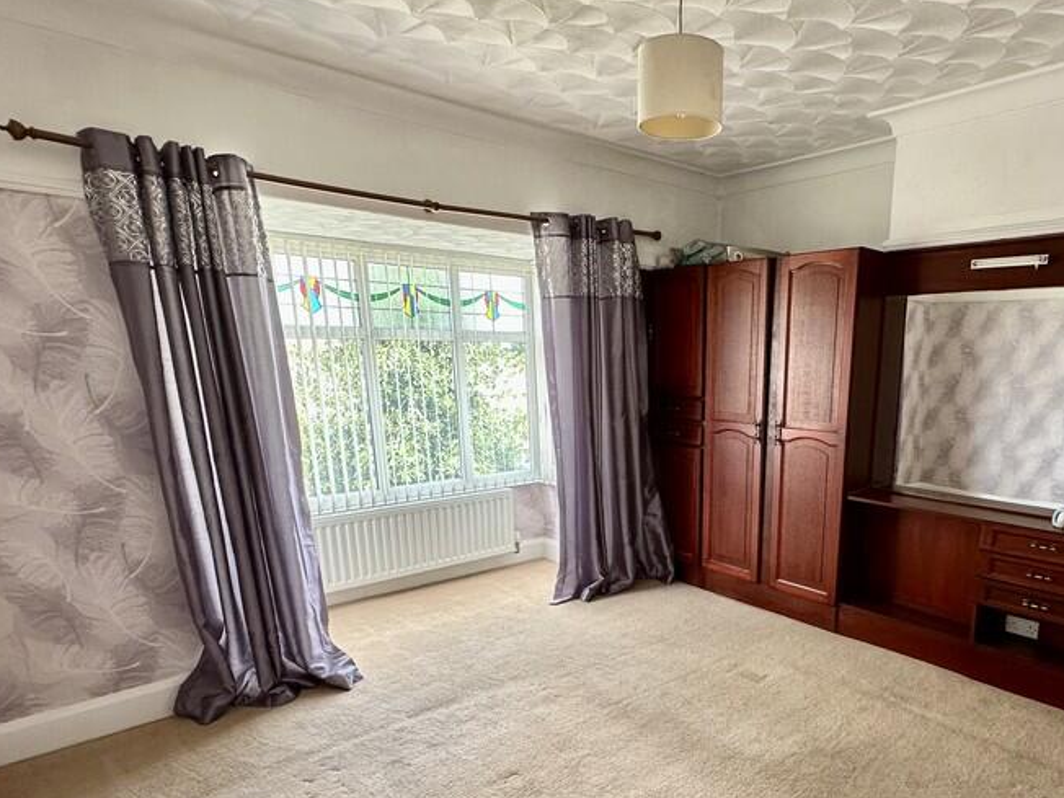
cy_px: 527
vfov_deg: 59.8
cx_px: 687
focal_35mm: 22
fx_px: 676
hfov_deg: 74.6
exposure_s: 1/99
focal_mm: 2.22
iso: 100
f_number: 2.2
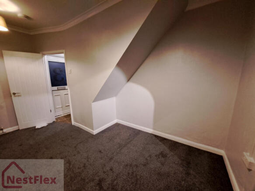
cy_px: 96
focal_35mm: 13
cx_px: 128
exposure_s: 1/25
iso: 500
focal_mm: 1.74
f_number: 2.2
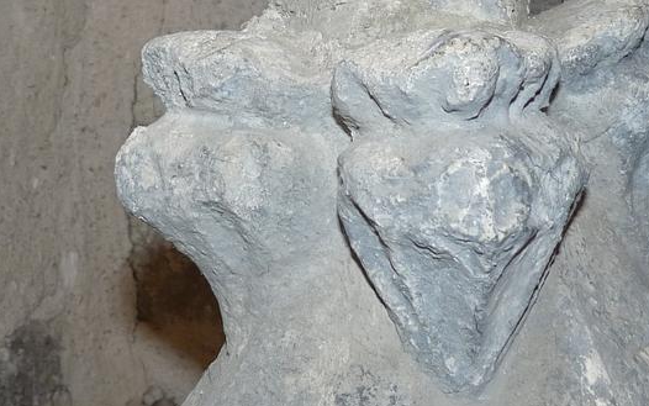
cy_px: 73
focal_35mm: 79
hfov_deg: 26.1
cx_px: 331
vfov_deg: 16.4
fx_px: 1398
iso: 100
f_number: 2.8
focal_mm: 4.8
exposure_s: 1/30
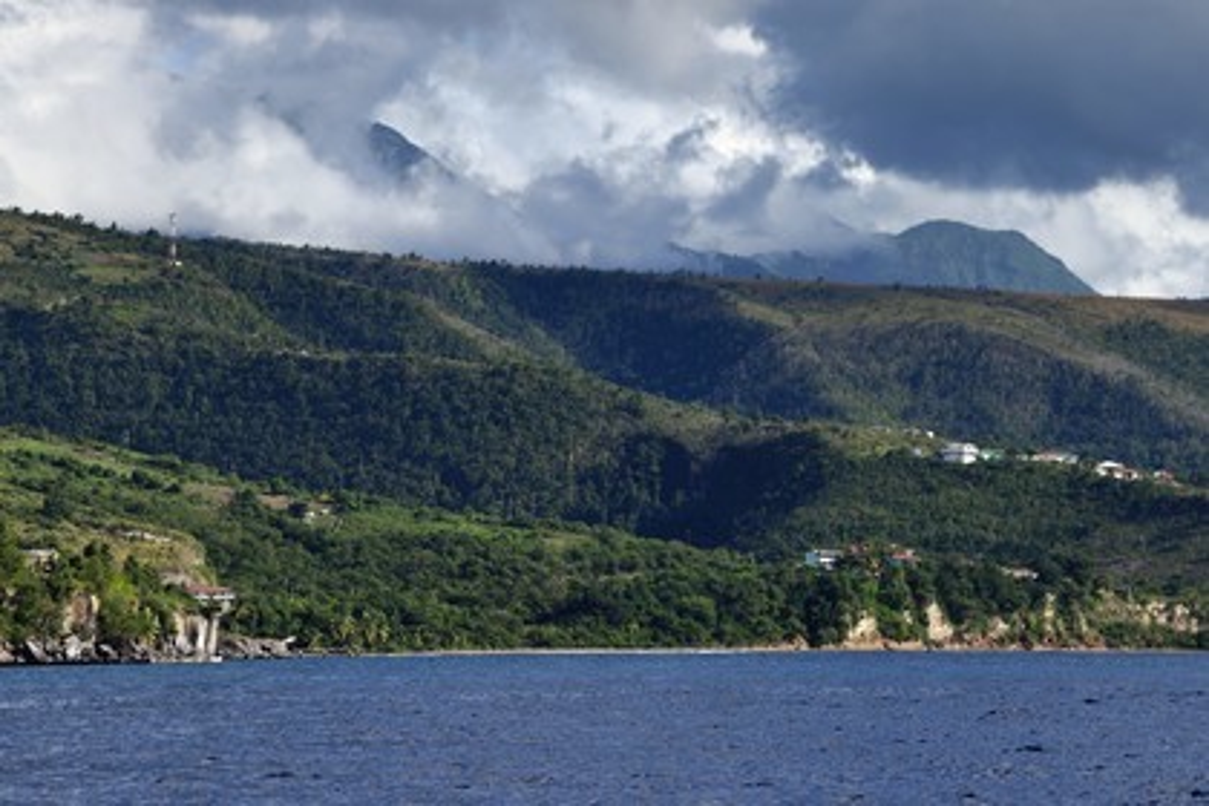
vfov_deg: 7.2
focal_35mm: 190
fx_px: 6380
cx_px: 604
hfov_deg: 10.8
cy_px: 403
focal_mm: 190
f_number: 8
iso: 200
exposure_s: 1/800
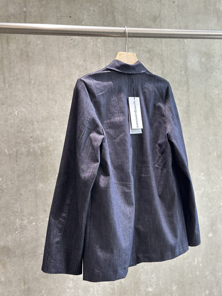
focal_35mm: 48
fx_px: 410
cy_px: 148
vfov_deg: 39.7
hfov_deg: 30.3
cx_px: 111
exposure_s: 1/93
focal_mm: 6.86
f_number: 1.78
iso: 125
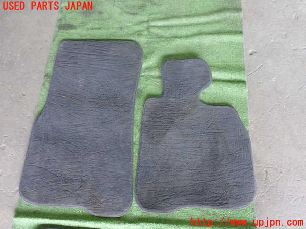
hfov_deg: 60.0
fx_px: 265
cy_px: 114
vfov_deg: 46.8
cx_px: 153
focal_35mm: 30
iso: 640
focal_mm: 5.4
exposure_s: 1/30
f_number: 2.3
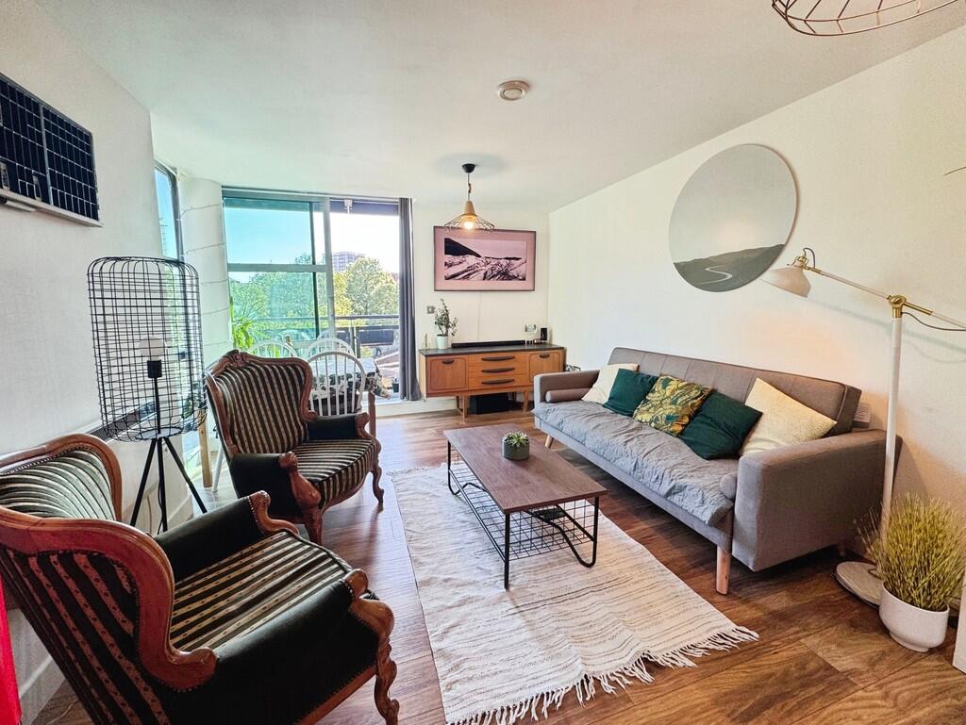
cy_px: 362
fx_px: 391
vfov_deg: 85.7
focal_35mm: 14
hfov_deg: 102.0
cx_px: 483
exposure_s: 1/100
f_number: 2.2
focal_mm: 2.22
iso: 80
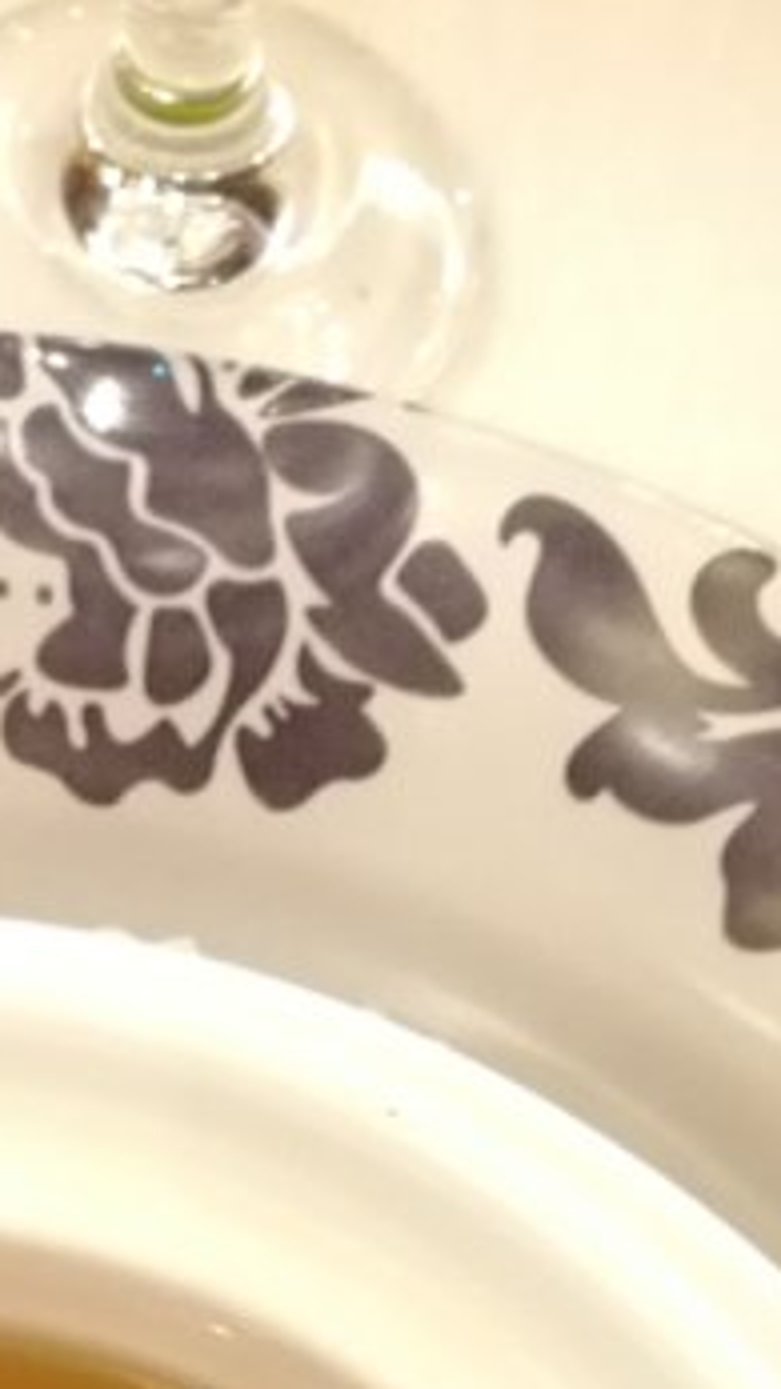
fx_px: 2874
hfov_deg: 15.3
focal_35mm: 78
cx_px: 60
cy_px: 1835
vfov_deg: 23.7
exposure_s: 1/20
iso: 500
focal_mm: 4.5
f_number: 2.2
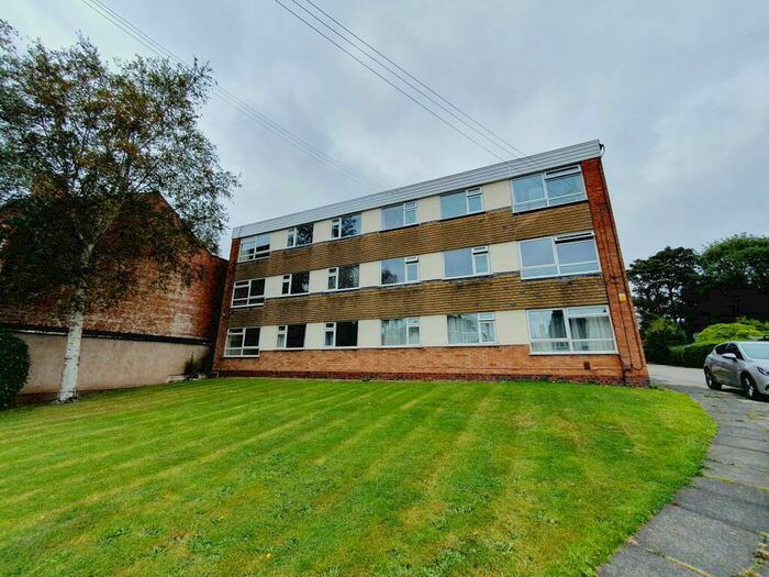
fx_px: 289
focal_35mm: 13
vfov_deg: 89.9
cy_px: 288
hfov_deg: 106.2
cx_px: 384
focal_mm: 1.8
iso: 50
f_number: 2.2
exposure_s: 1/778
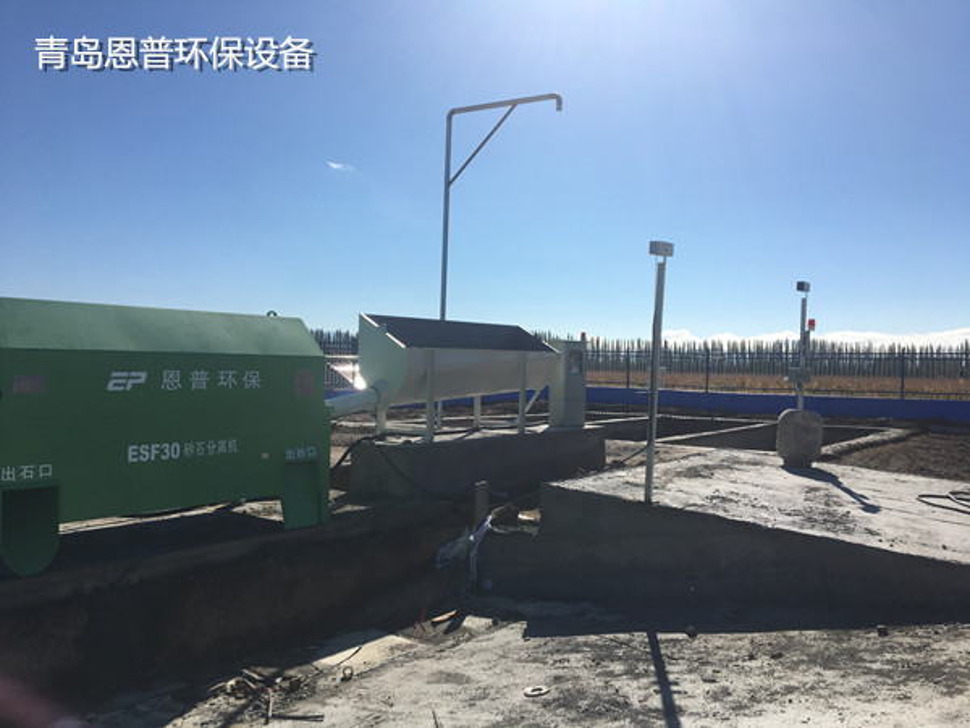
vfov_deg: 48.2
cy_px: 364
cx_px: 485
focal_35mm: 29
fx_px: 813
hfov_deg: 61.7
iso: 25
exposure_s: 1/3344
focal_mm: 4.15
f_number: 2.2
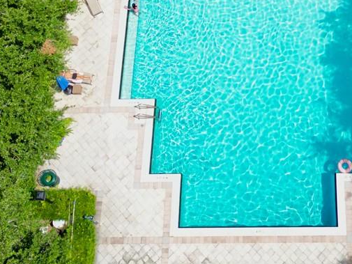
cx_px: 280
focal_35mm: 76
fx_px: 773
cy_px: -52
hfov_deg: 25.2
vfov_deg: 18.4
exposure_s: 1/2000
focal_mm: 6.72
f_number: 1.7
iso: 100
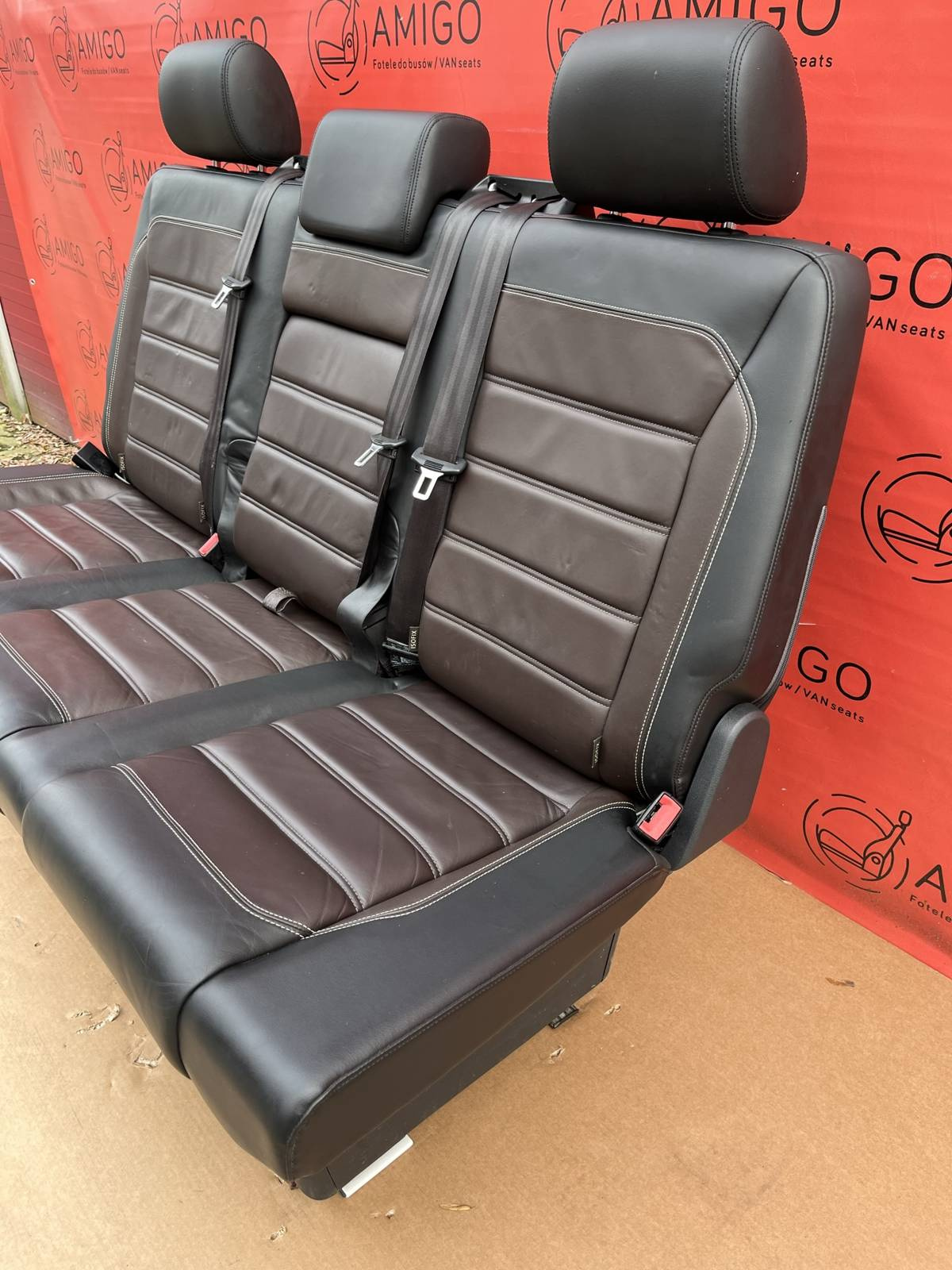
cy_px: 635
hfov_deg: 53.1
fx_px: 953
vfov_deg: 67.3
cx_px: 476
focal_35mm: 26
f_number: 1.6
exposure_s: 1/143
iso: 50
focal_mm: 5.1
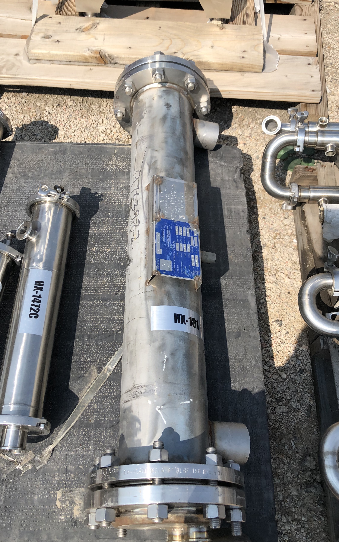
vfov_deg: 58.0
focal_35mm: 33
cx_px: 160
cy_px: 244
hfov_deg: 38.3
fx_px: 488
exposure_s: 1/2024
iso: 20
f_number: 1.8
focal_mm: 3.99
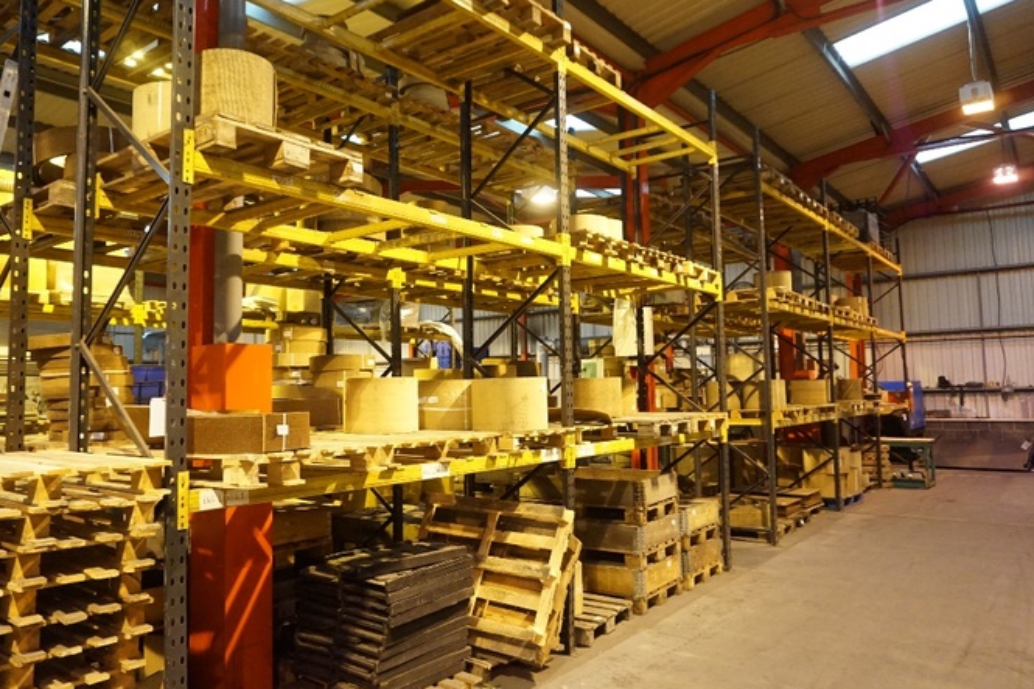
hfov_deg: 69.3
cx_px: 476
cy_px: 336
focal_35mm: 26
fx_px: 747
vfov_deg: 49.5
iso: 3200
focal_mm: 16
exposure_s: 1/50
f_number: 3.5
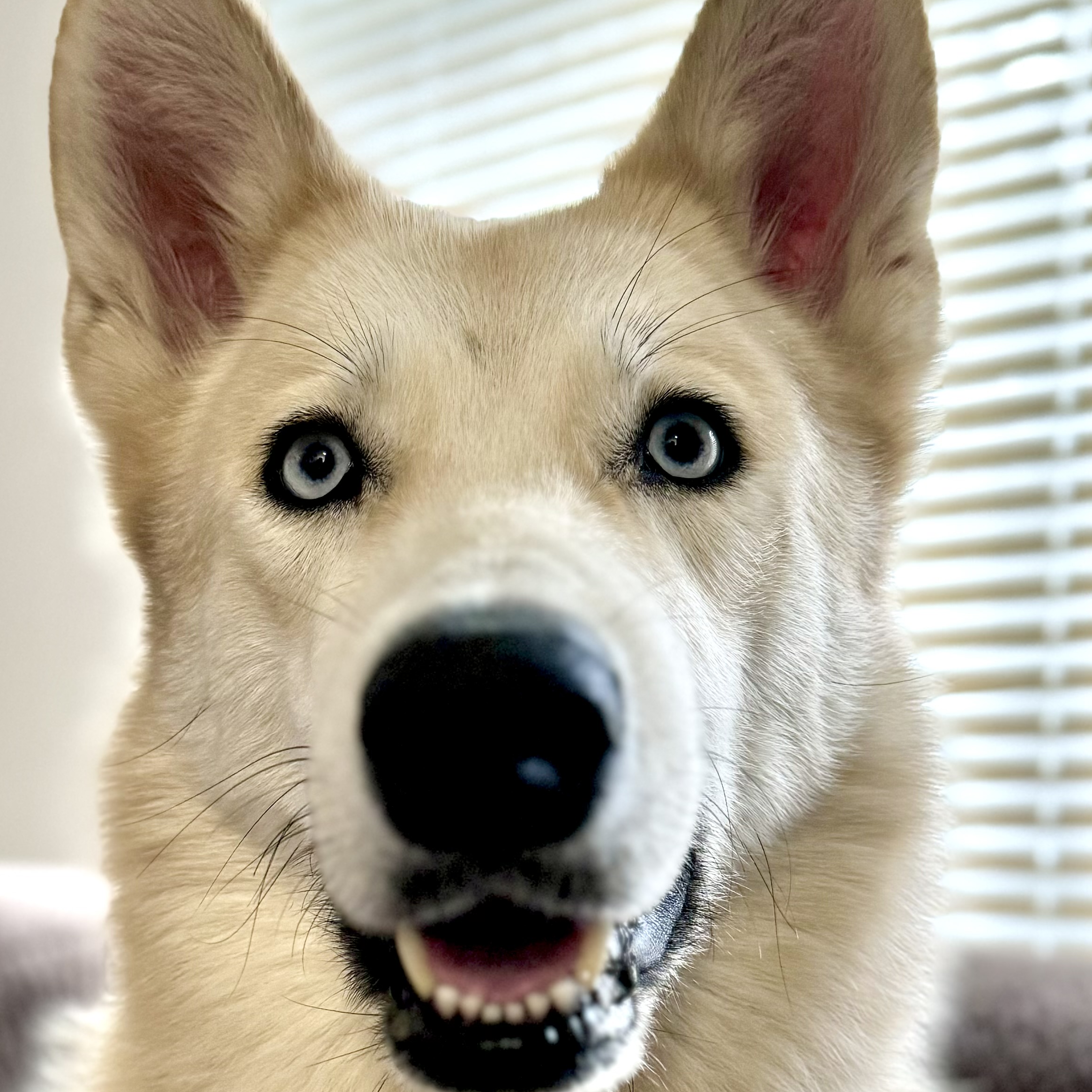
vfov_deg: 32.3
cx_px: 529
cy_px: 791
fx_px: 1856
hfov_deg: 32.8
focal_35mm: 52
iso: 250
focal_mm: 6.86
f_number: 1.78
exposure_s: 1/60
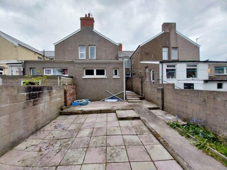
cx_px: 114
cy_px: 85
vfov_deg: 89.9
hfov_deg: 106.2
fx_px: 85
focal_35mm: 13
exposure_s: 1/720
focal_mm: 1.13
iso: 64
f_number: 2.2
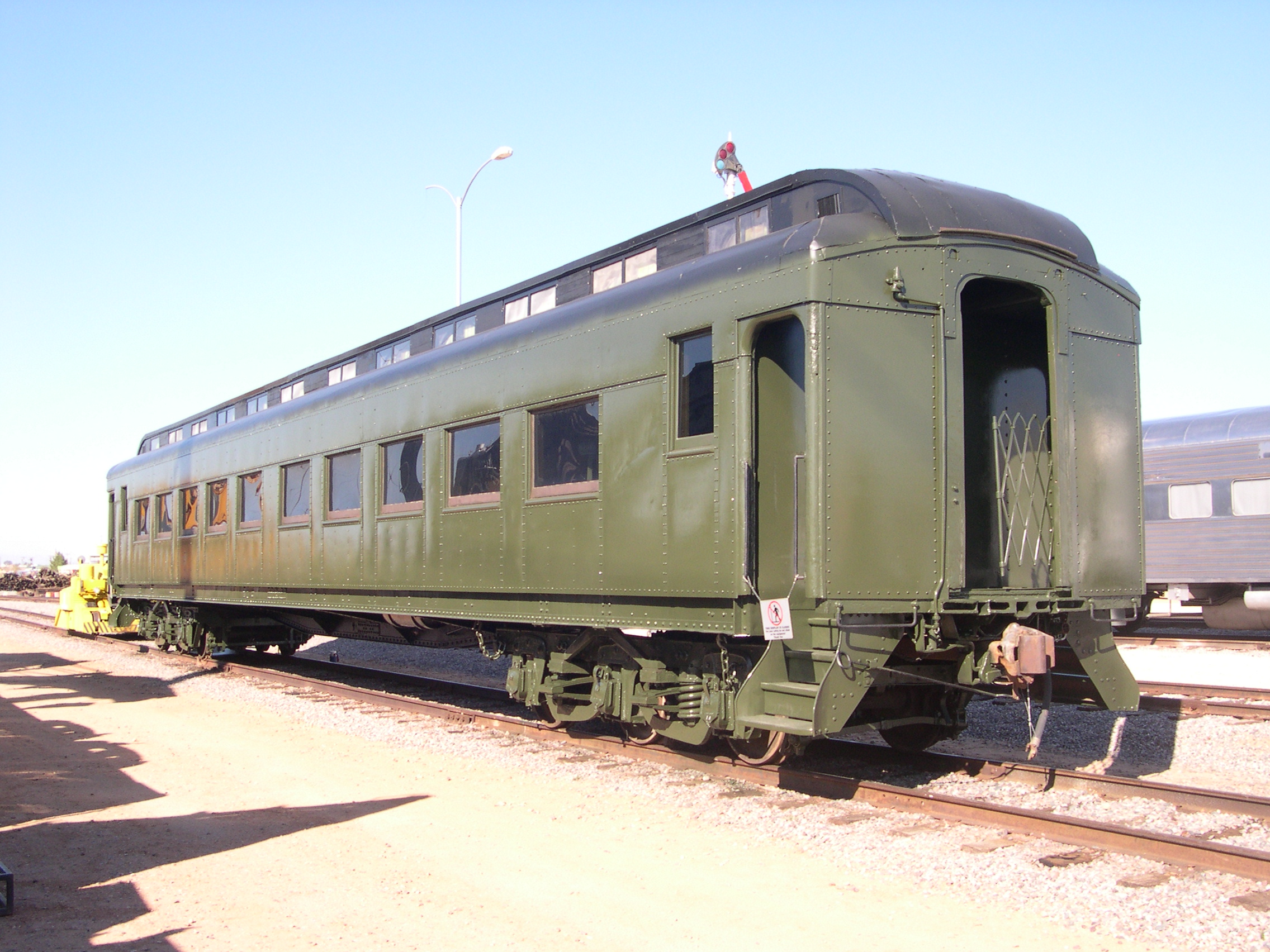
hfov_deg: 49.0
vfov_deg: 37.7
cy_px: 476
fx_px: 1394
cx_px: 635
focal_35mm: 38
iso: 141
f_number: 7.6
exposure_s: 1/108
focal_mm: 8
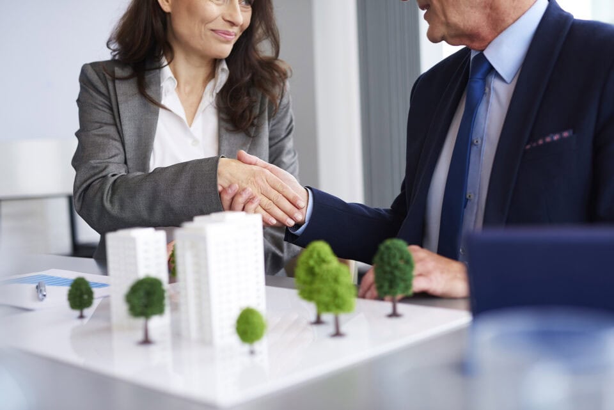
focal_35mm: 50
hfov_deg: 39.6
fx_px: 853
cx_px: 307
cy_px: 205
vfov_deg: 27.0
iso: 200
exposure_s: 1/125
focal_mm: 50
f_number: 2.5
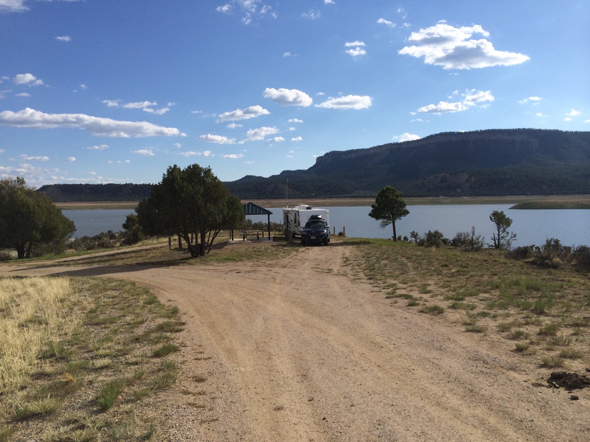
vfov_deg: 46.8
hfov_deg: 60.0
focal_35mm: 30
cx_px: 295
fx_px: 511
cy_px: 221
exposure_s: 1/4115
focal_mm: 4.12
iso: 40
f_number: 2.2
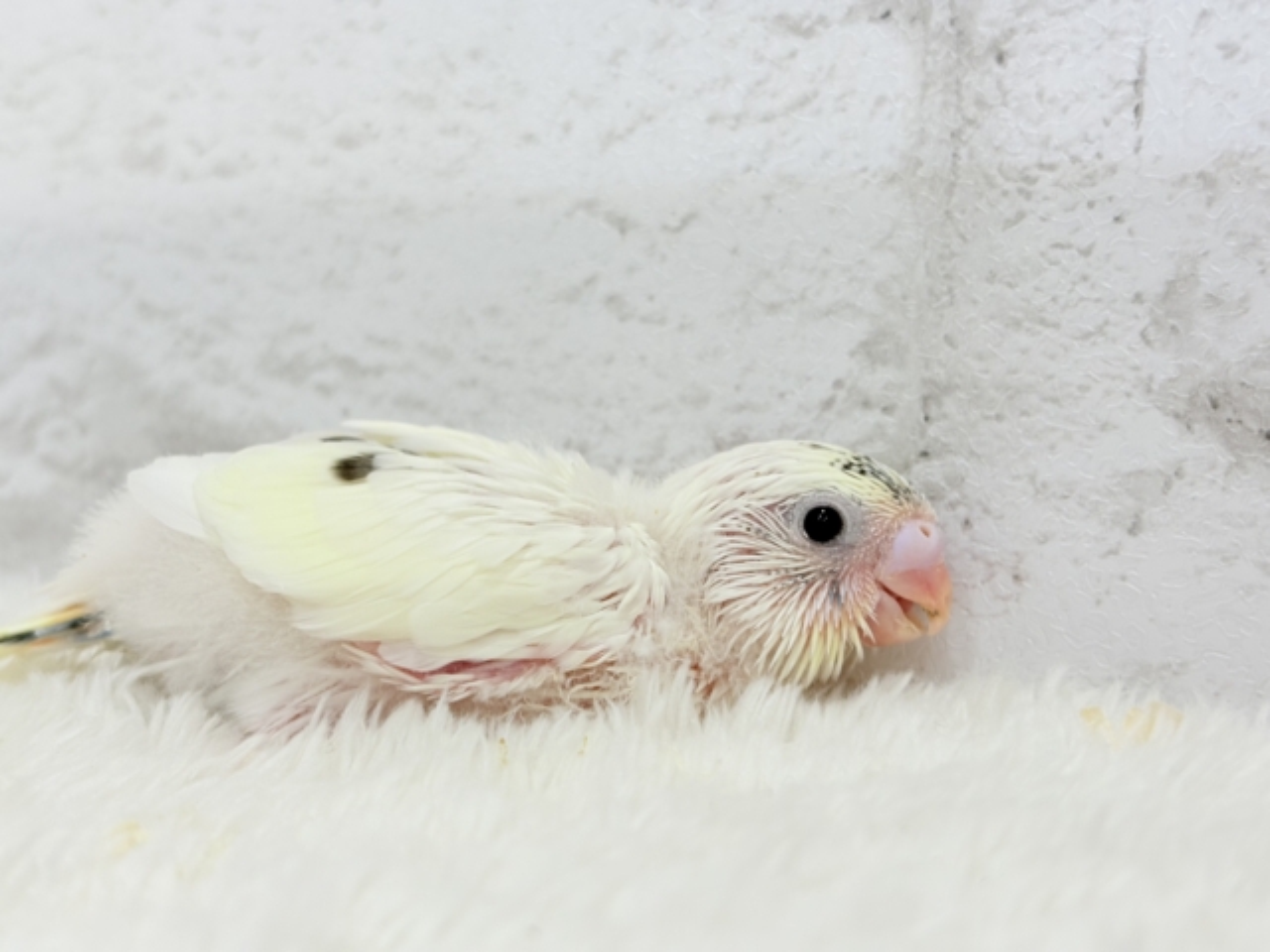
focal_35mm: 52
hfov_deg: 36.8
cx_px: 635
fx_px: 1908
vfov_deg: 28.0
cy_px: 476
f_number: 1.6
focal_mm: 5.96
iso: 32
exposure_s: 1/50
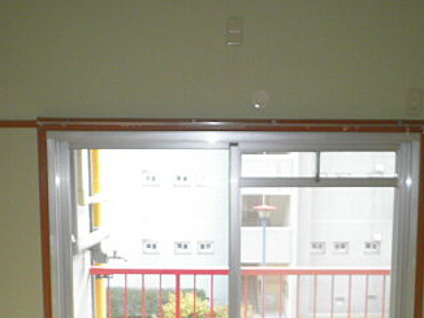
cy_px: 273
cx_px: 224
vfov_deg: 27.8
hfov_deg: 37.5
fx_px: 625
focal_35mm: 51
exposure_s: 1/30
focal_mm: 4.7
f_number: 2.8
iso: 64
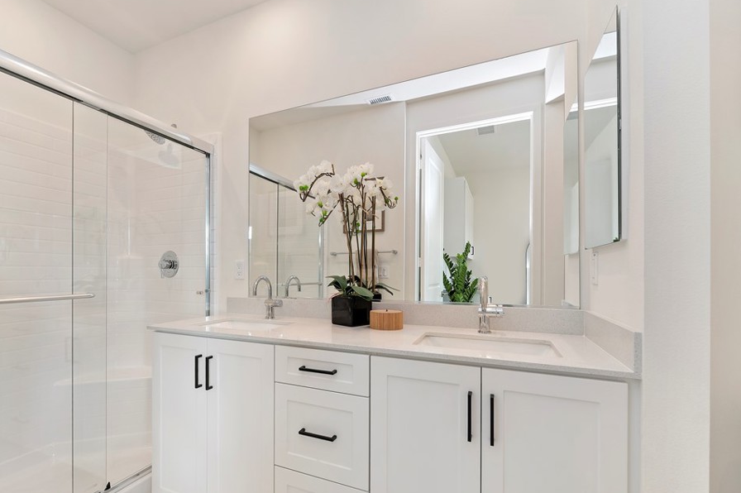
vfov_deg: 73.5
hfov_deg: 96.4
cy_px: 269
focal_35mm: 16
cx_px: 330
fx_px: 329
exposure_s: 1/13
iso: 500
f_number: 10
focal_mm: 14
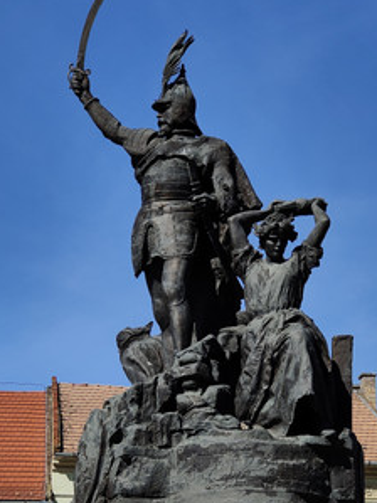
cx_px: 226
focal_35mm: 87
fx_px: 1264
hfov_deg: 16.9
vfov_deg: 22.3
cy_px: 372
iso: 50
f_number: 2.4
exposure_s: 1/1322
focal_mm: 6.25
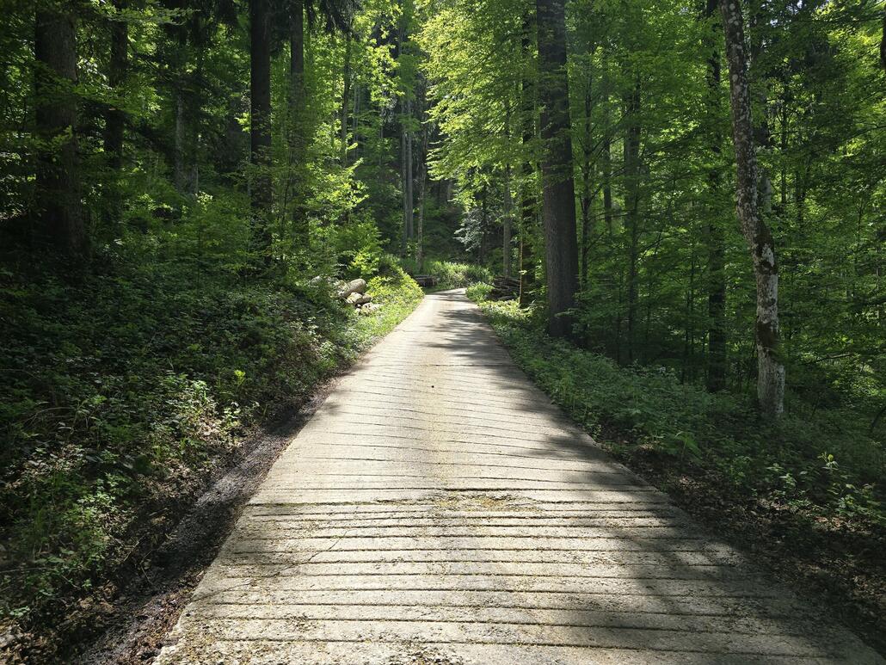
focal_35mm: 23
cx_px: 443
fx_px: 589
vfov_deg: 58.9
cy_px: 332
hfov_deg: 73.9
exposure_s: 1/275
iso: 12
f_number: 1.7
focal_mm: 6.3
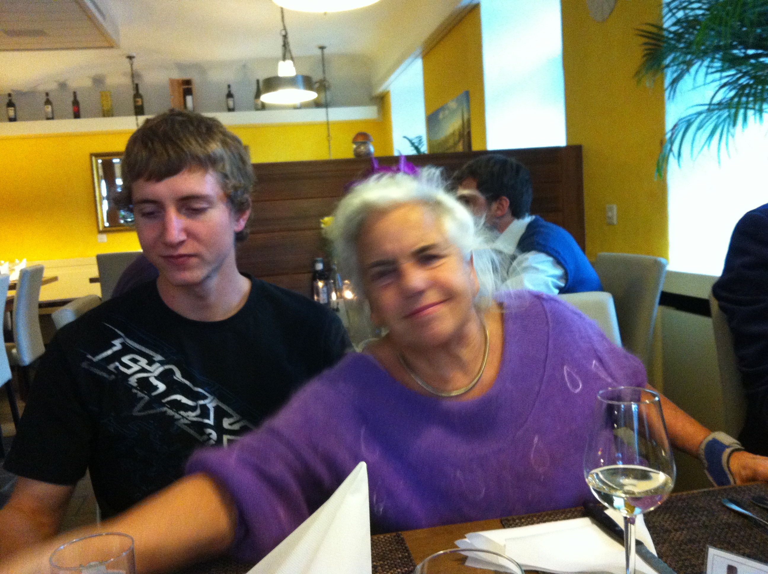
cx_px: 384
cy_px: 287
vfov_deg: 40.6
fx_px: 775
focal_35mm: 35
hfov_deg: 52.7
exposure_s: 1/15
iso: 400
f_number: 2.8
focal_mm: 3.85
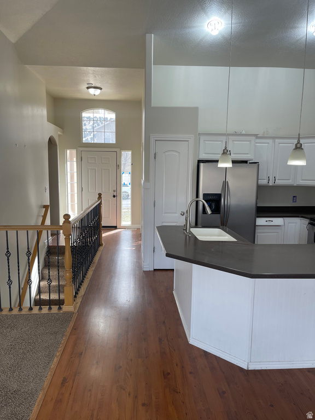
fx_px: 303
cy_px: 210
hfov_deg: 54.9
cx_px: 158
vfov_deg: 69.4
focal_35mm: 25
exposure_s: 1/243
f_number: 1.6
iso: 32
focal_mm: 5.1
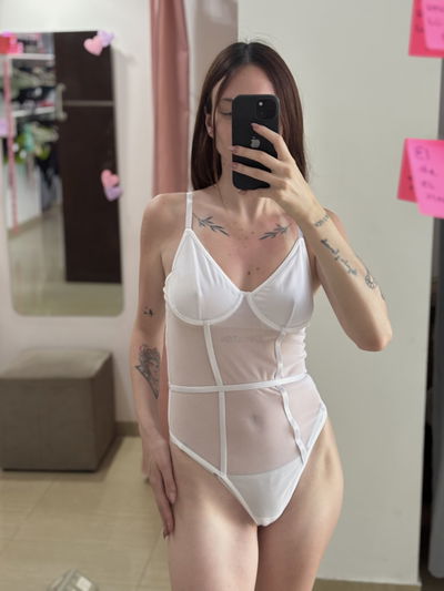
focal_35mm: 52
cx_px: 222
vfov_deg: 36.8
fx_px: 889
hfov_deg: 28.0
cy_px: 296
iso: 125
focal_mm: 5.96
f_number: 1.6
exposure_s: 1/33
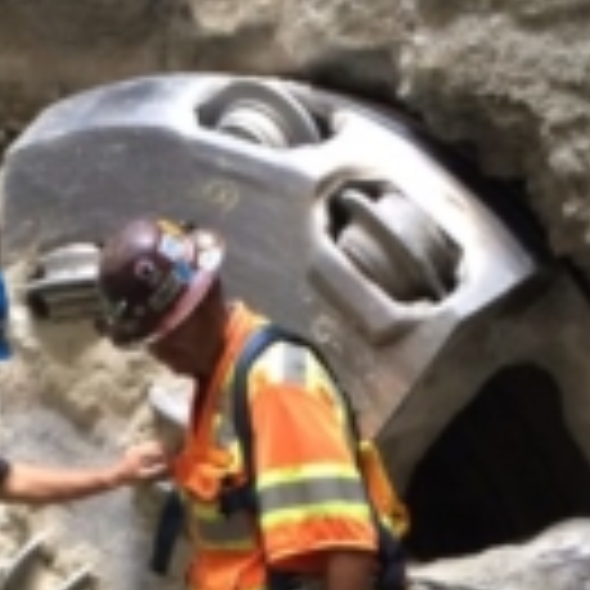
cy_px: 667
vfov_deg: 17.8
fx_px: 1813
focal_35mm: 94
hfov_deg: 18.4
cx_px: 180
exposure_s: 1/30
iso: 125
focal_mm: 4.15
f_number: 2.2
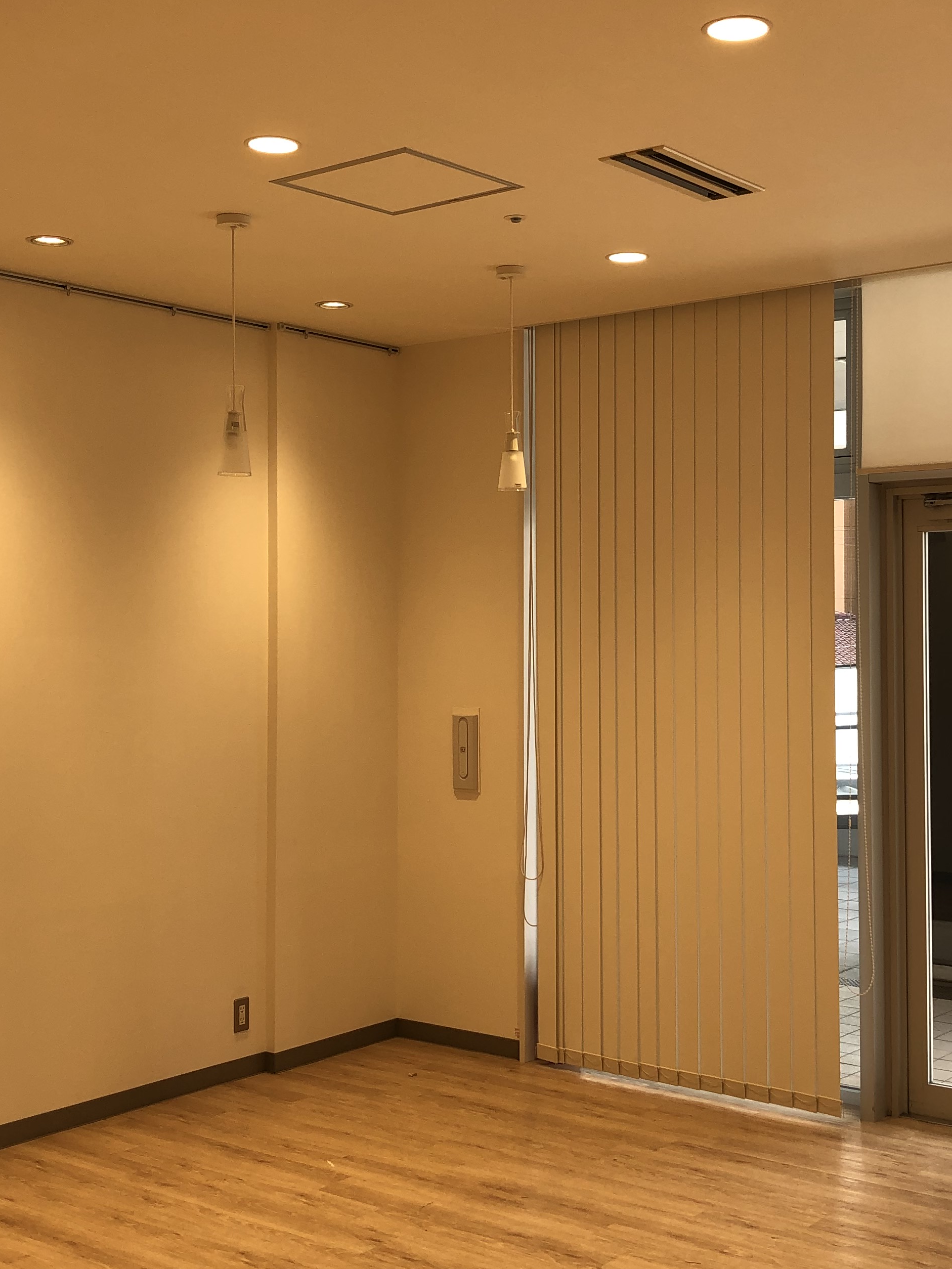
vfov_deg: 42.1
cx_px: 512
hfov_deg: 32.2
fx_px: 1650
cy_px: 612
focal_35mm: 45
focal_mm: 4
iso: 20
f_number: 1.8
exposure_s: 1/128
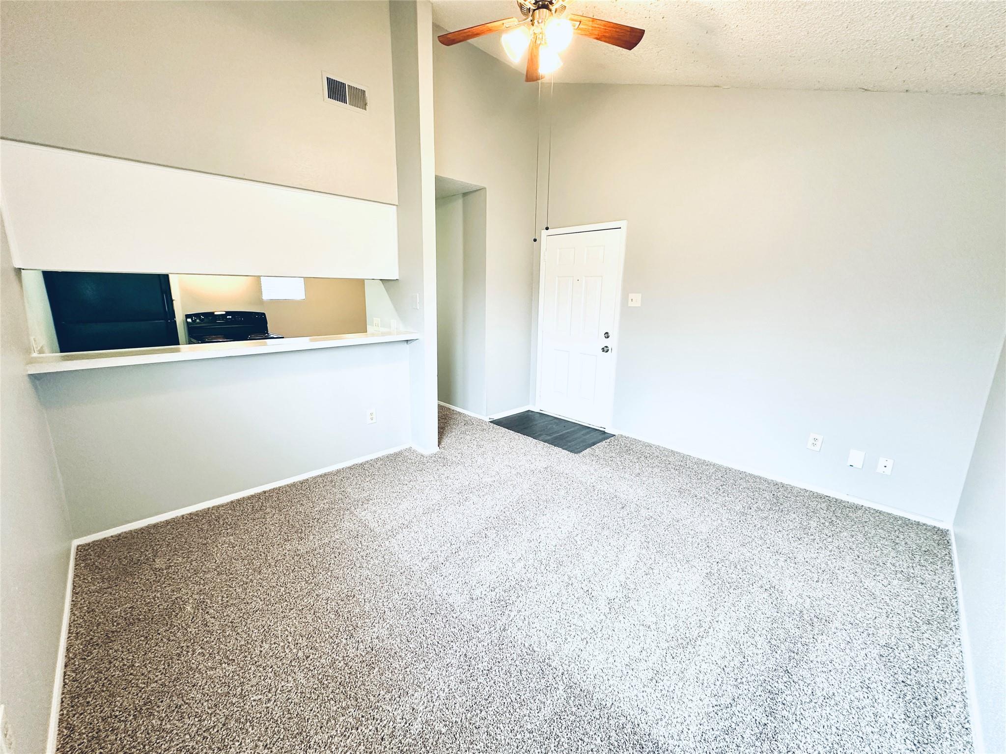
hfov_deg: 102.1
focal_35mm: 14
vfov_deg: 85.7
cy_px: 377
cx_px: 503
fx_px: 407
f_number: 2.2
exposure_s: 1/60
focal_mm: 2.22
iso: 200
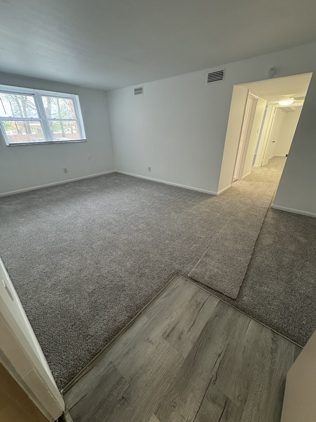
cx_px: 158
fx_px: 170
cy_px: 211
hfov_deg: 85.7
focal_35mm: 14
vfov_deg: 102.1
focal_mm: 2.22
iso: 320
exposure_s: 1/60
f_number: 2.2
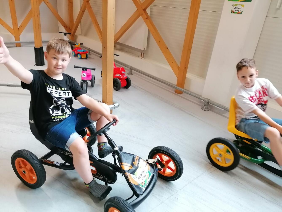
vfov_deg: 51.4
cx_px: 141
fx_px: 220
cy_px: 106
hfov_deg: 65.3
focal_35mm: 27
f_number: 1.8
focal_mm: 4.75
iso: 320
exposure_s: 1/100
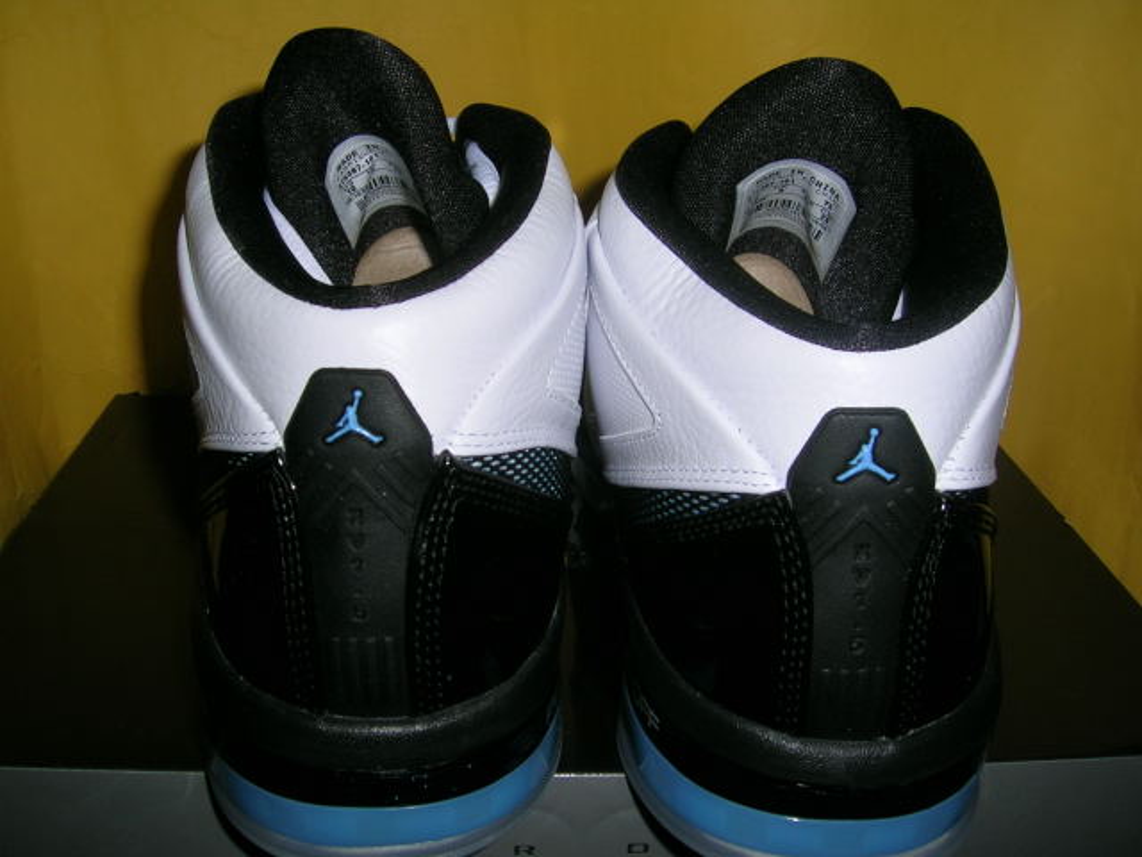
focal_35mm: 35
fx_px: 1155
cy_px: 428
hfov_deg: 52.6
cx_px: 571
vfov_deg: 40.7
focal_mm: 5.4
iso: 50
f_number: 4.8
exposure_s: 1/60.1
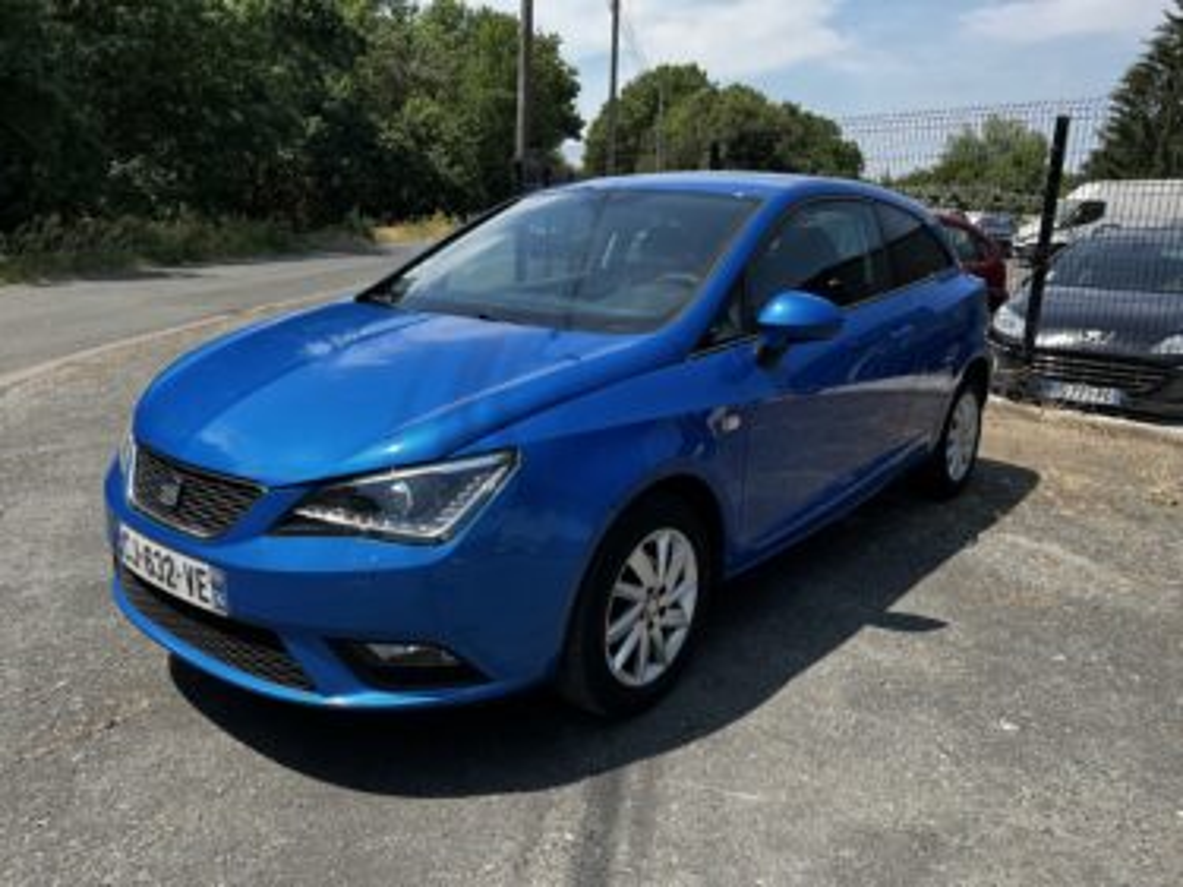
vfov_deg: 53.0
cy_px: 444
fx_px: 888
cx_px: 592
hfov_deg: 67.3
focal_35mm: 26
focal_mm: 5.7
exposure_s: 1/2165
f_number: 1.5
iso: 50
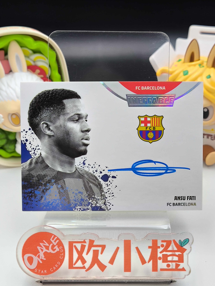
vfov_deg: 41.2
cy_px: 143
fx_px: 381
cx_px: 108
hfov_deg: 31.5
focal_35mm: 46
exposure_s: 1/105
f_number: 1.7
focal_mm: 5.35
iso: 125
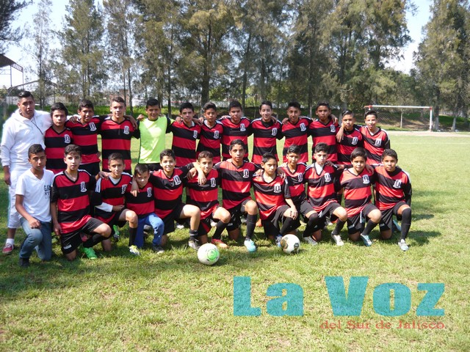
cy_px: 176
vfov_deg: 42.9
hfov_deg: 55.4
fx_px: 448
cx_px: 235
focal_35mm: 33
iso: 100
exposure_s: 1/400
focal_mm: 5.5
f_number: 2.8
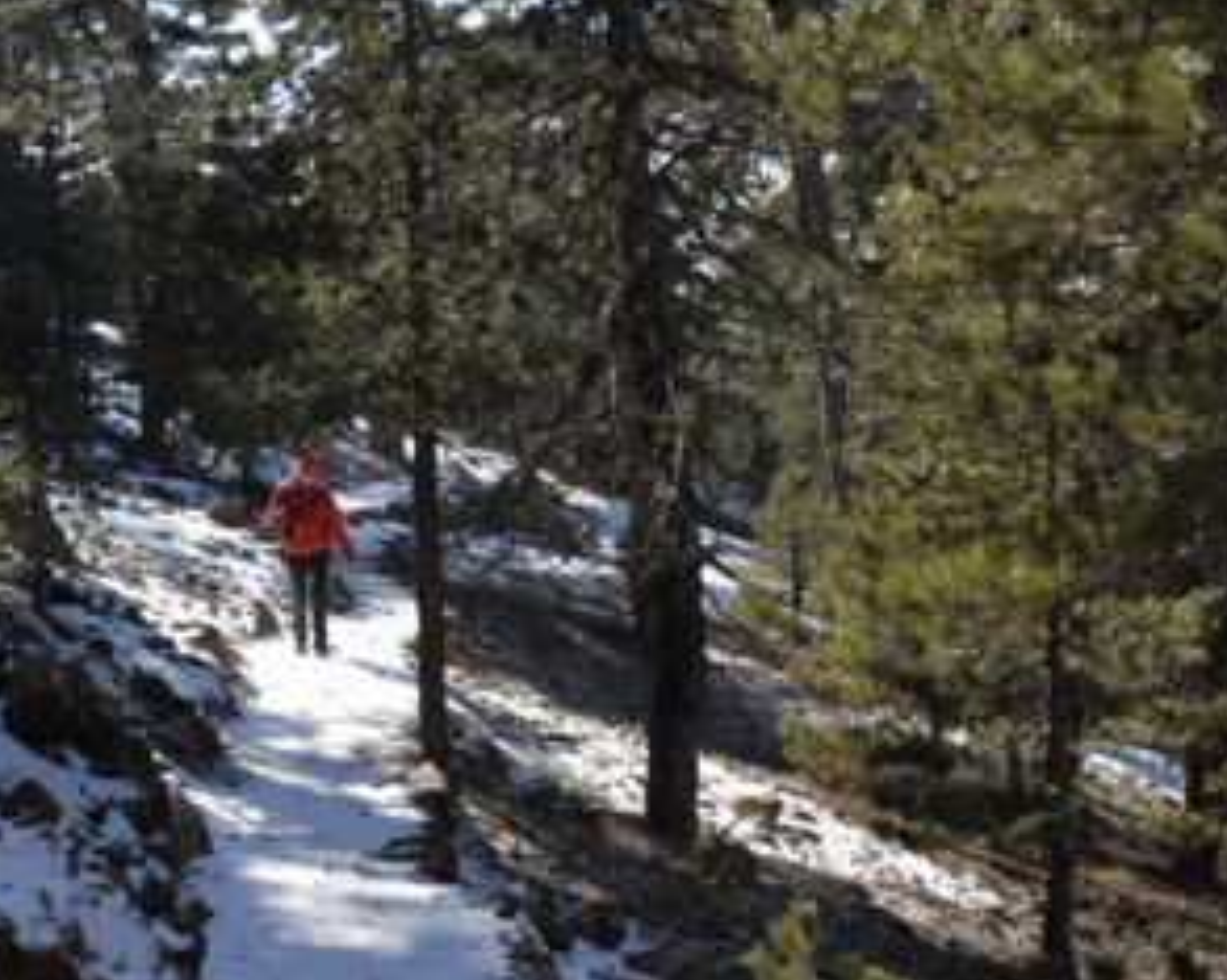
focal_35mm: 77
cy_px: 440
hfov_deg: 24.7
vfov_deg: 19.9
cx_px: 482
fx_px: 2794
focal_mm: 40
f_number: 6.3
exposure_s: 1/125
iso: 100
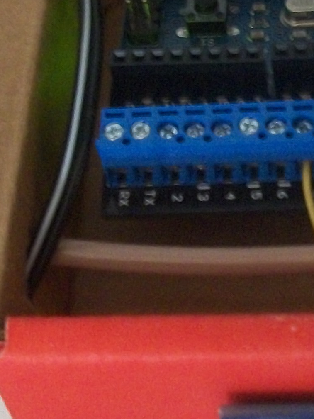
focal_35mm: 127
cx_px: 367
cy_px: 154
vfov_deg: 15.5
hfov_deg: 11.5
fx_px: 1537
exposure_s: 1/8
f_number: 3.1
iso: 320
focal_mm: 6.3
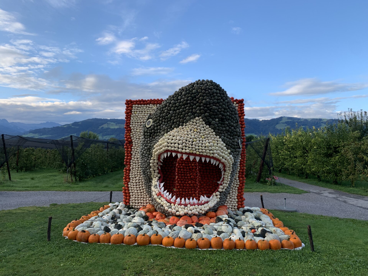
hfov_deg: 67.3
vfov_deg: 53.1
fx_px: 276
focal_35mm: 26
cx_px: 184
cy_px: 138
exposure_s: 1/605
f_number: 1.8
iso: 25
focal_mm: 4.25
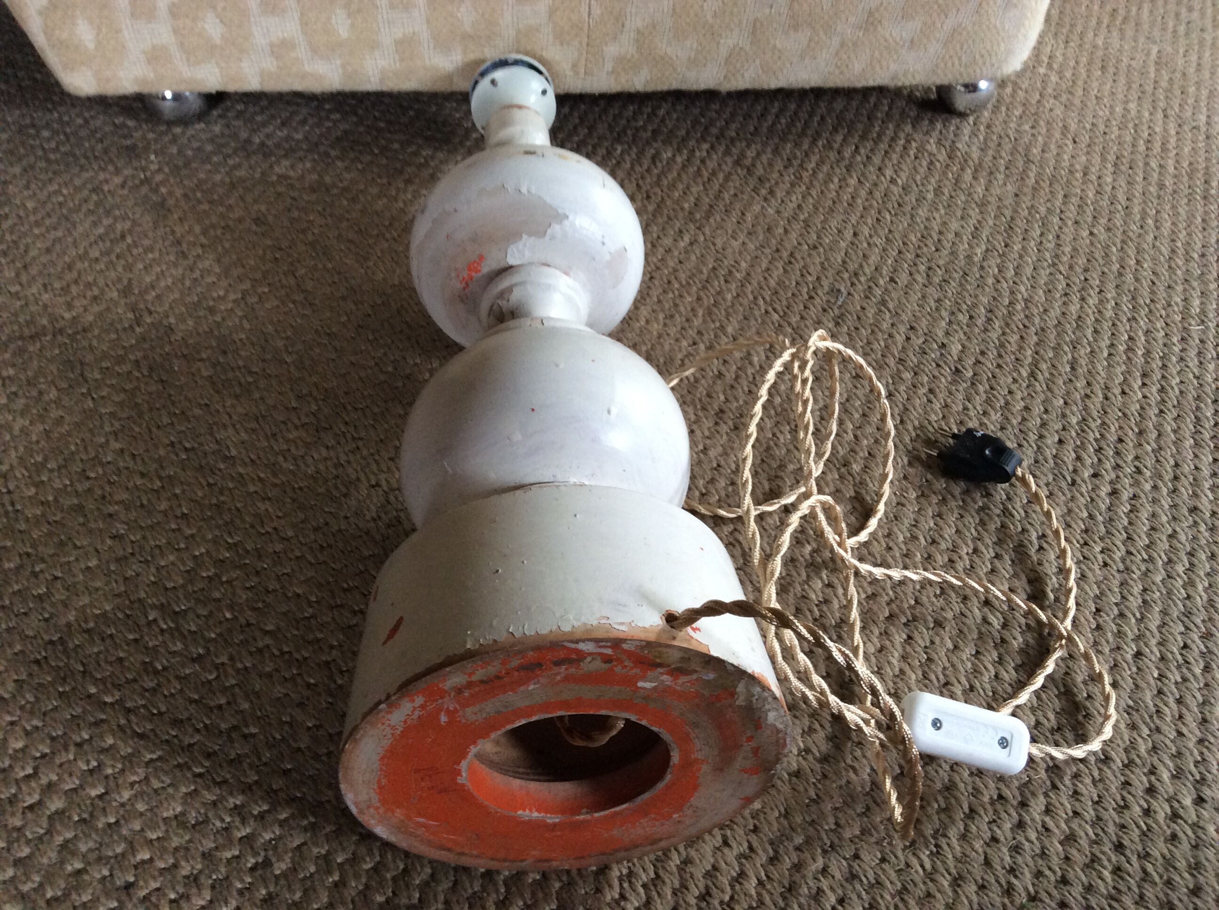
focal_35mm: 32
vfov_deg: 44.1
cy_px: 455
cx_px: 610
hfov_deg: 56.9
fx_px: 1125
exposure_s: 1/25
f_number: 2.4
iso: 125
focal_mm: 3.3
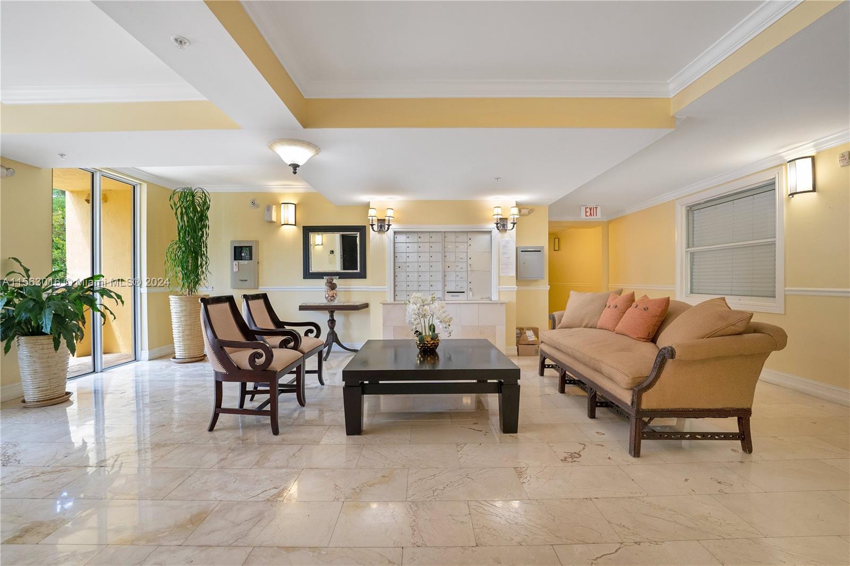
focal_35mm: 14
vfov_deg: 81.2
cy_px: 283
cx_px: 425
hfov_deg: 104.3
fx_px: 330
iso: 1250
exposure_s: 1/160
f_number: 4
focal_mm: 14
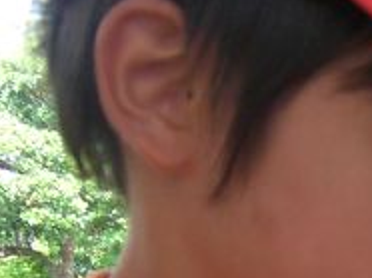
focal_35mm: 133
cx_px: 506
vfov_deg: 10.5
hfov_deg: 14.2
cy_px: 481
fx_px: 1427
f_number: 2.7
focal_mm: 6.2
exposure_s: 1/125
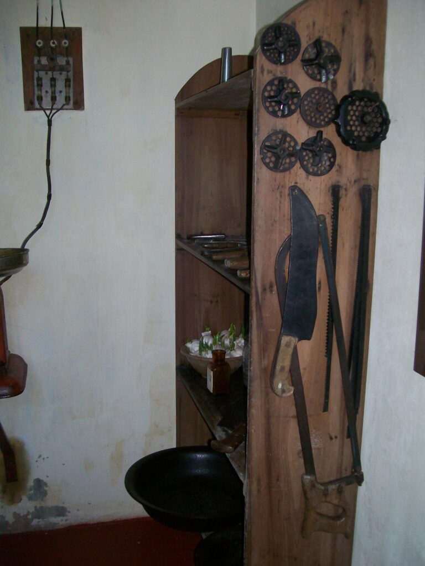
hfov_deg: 39.7
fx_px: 589
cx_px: 212
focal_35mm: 36
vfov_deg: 51.4
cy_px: 283
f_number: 2.7
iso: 140
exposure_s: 1/64
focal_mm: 6
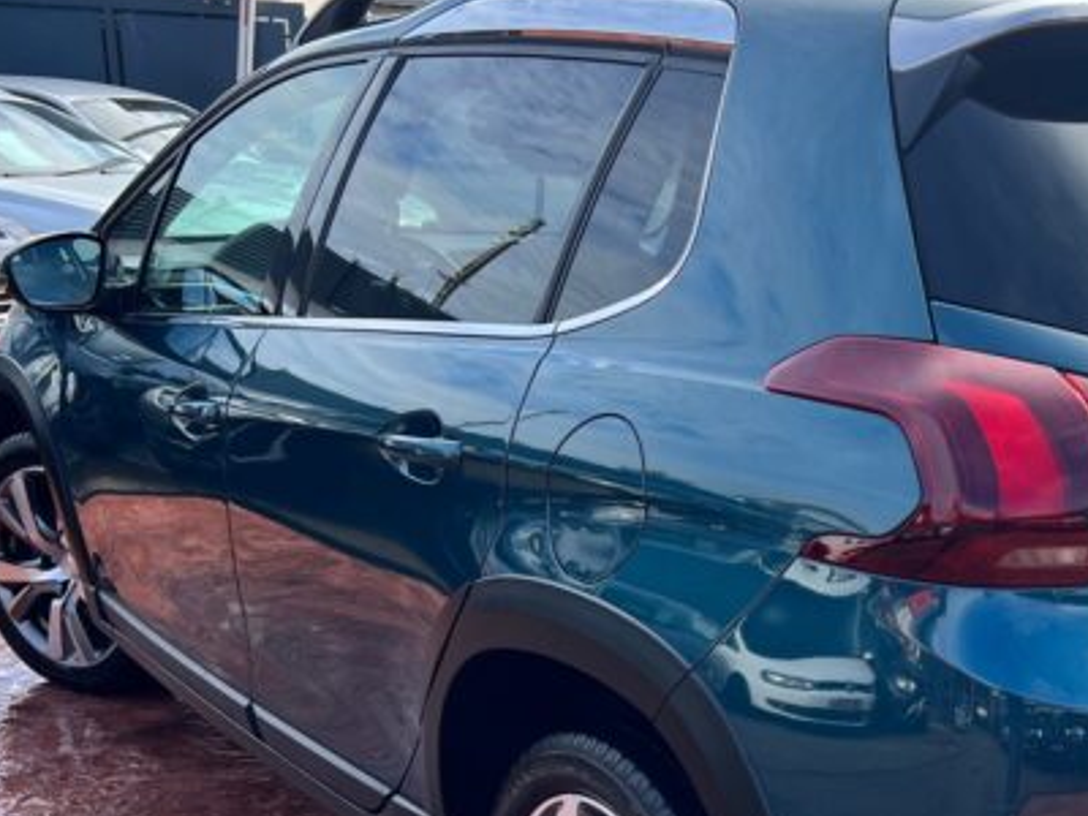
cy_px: 607
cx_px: 900
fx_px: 1634
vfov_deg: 27.7
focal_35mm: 52
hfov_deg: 35.4
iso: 50
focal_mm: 5.7
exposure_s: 1/1266
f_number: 1.5
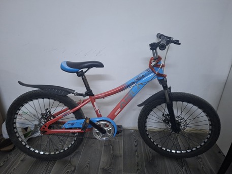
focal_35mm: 23
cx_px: 116
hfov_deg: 73.9
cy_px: 87
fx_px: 154
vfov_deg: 58.9
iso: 640
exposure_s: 1/24
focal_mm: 5.54
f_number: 1.8
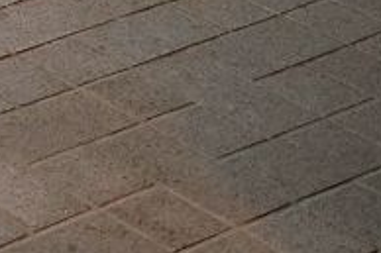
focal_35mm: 173
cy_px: -496
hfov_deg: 9.4
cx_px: -754
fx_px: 1829
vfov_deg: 7.1
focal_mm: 28
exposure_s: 1/160
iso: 2500
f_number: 2.8
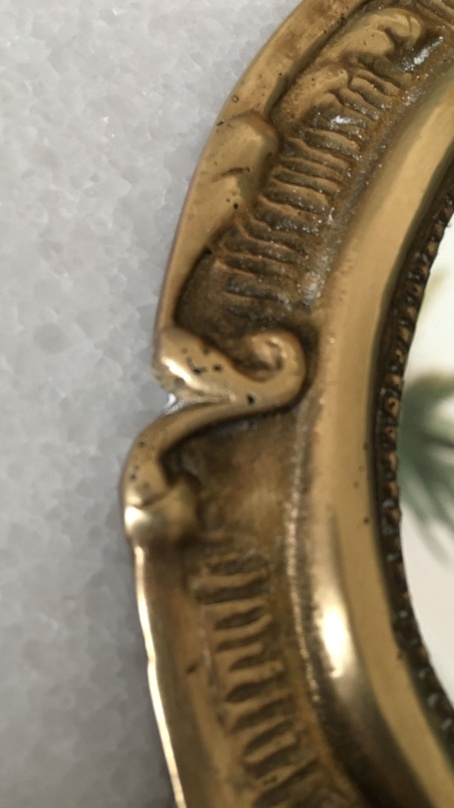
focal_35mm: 32
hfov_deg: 36.6
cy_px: 400
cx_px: 188
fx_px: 685
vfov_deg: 61.0
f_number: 2.2
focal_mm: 4.15
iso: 160
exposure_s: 1/33
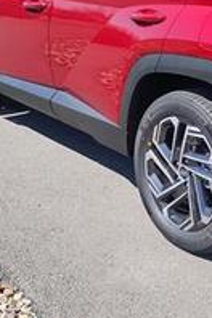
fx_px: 654
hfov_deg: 17.7
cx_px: 238
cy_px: 79
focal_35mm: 74
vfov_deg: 27.0
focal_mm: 4.26
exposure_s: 1/526
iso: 100
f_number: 1.8
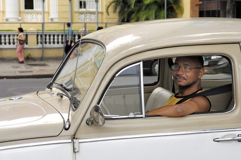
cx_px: 120
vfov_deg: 17.5
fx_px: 522
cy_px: 80
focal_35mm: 78
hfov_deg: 26.0
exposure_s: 1/100
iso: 100
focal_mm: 52
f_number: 5.6
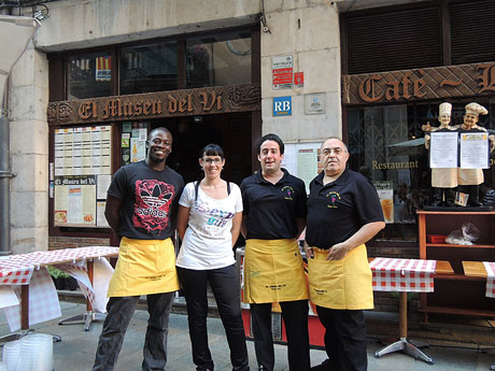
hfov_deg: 60.0
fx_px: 429
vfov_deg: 46.8
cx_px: 248
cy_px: 186
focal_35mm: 30
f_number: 3.1
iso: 280
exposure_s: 1/30
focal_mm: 5.3
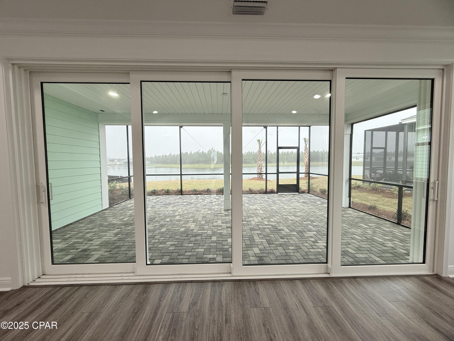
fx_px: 184
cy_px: 170
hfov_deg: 102.1
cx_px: 227
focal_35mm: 14
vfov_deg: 85.7
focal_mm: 2.22
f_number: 2.2
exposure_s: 1/120
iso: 80
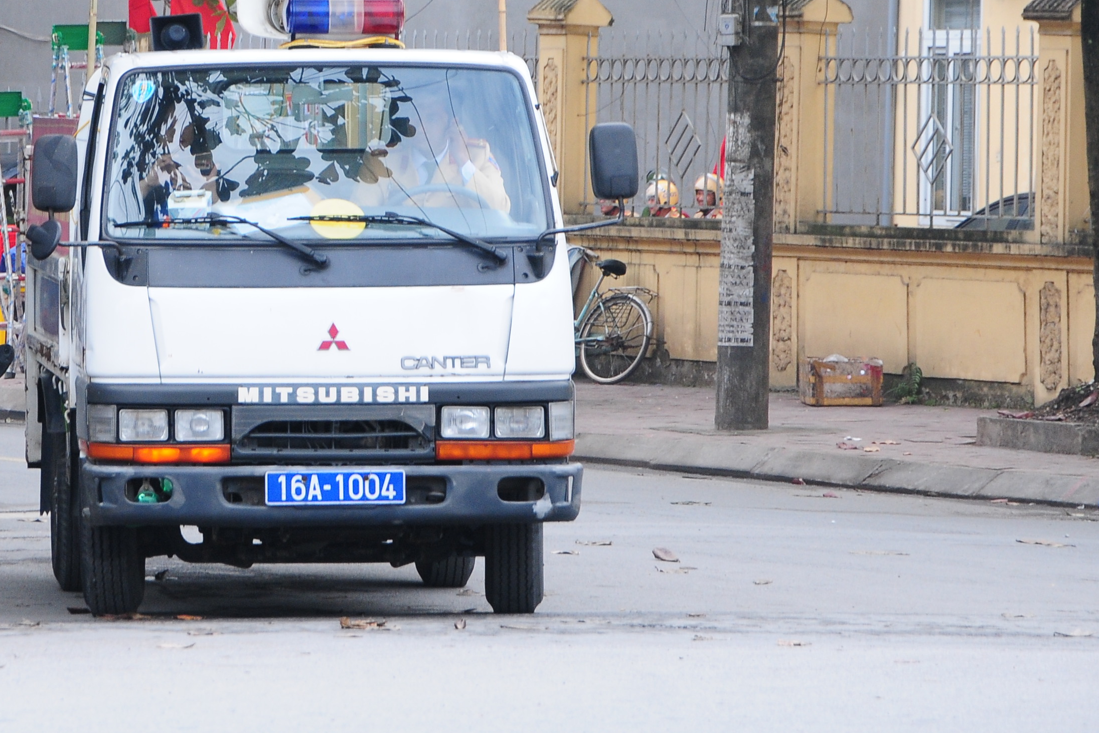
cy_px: 45
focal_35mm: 268
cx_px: 161
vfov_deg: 5.1
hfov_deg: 7.7
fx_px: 8181
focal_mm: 92
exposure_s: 1/200
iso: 400
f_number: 8
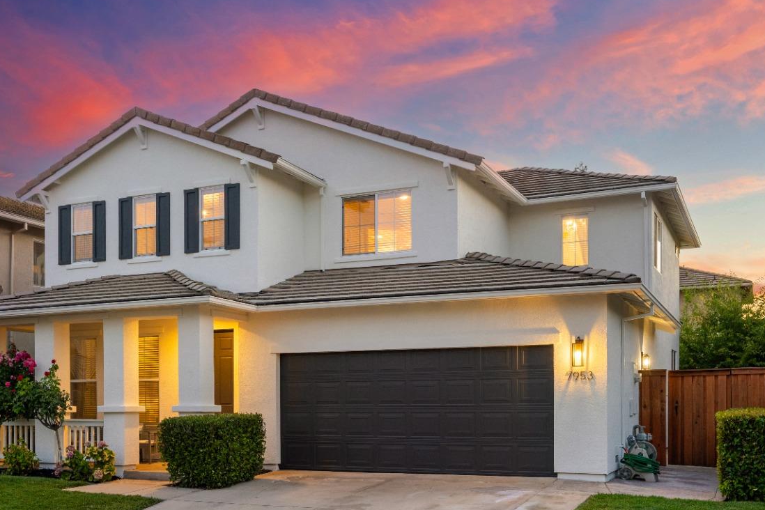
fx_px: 871
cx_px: 294
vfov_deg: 32.5
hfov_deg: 47.0
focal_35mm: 41
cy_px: 316
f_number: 6.3
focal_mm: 20
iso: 320
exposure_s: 1/2.5
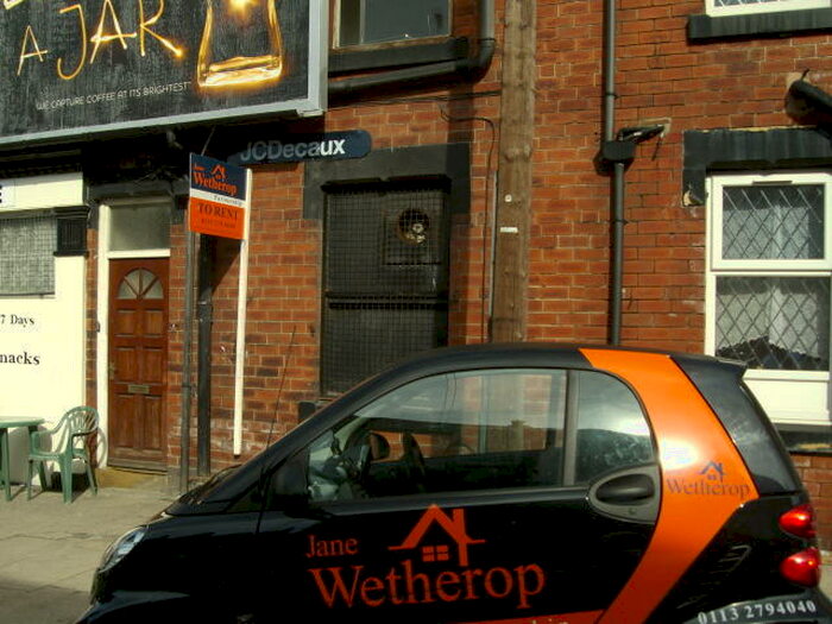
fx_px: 865
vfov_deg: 39.7
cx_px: 416
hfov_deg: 51.4
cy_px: 312
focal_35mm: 36
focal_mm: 6
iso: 80
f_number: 4.8
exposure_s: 1/500
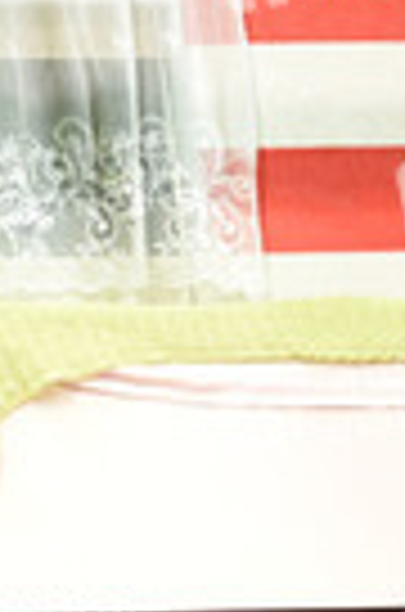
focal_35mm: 206
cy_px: 72
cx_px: -506
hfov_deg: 6.4
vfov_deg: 10.0
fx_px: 3494
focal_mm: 62
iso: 1000
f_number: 6.3
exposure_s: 1/125
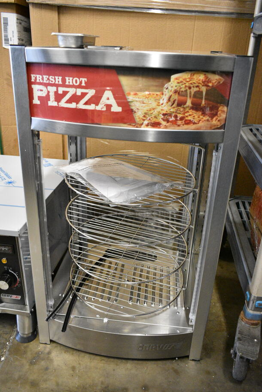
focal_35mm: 30
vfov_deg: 61.9
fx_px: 327
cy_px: 196
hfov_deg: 43.7
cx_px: 131
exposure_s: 1/100
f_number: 5
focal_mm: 20
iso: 6400
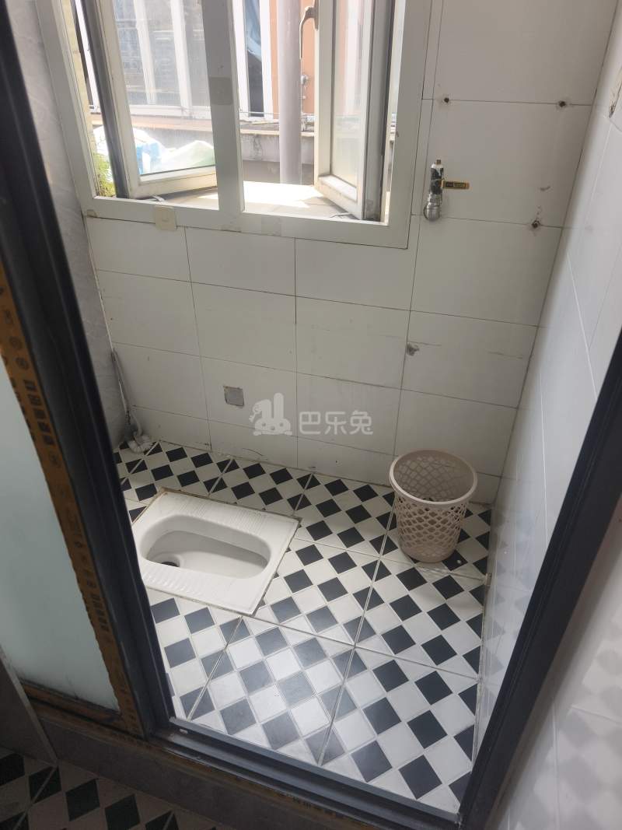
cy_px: 415
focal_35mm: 23
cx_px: 311
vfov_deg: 73.9
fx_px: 551
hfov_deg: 58.9
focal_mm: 8.67
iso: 50
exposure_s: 1/134
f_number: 1.75
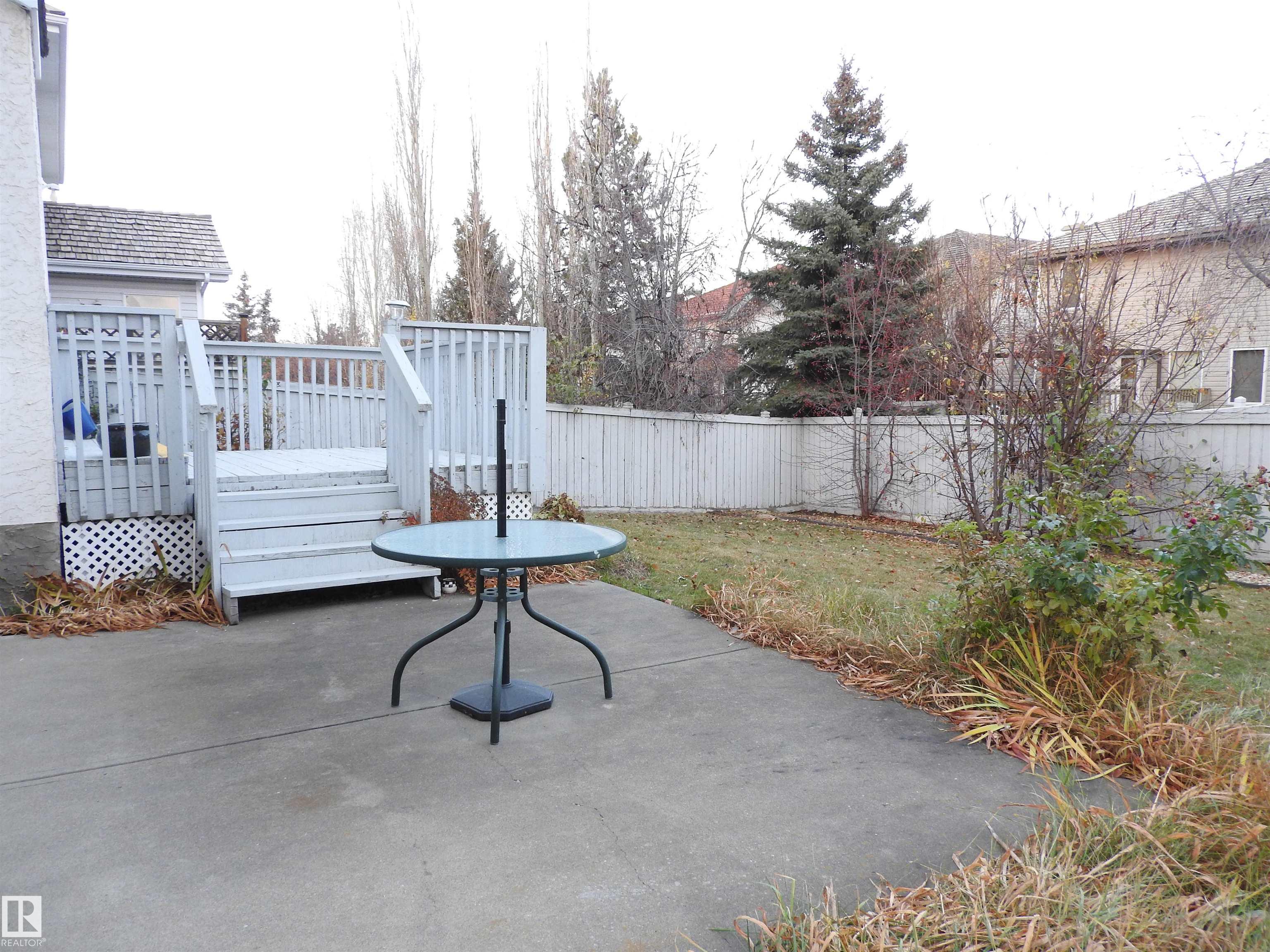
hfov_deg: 71.6
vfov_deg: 56.8
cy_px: 476
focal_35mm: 24
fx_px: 881
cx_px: 635
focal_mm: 4.3
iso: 220
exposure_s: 1/30
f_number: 3.3
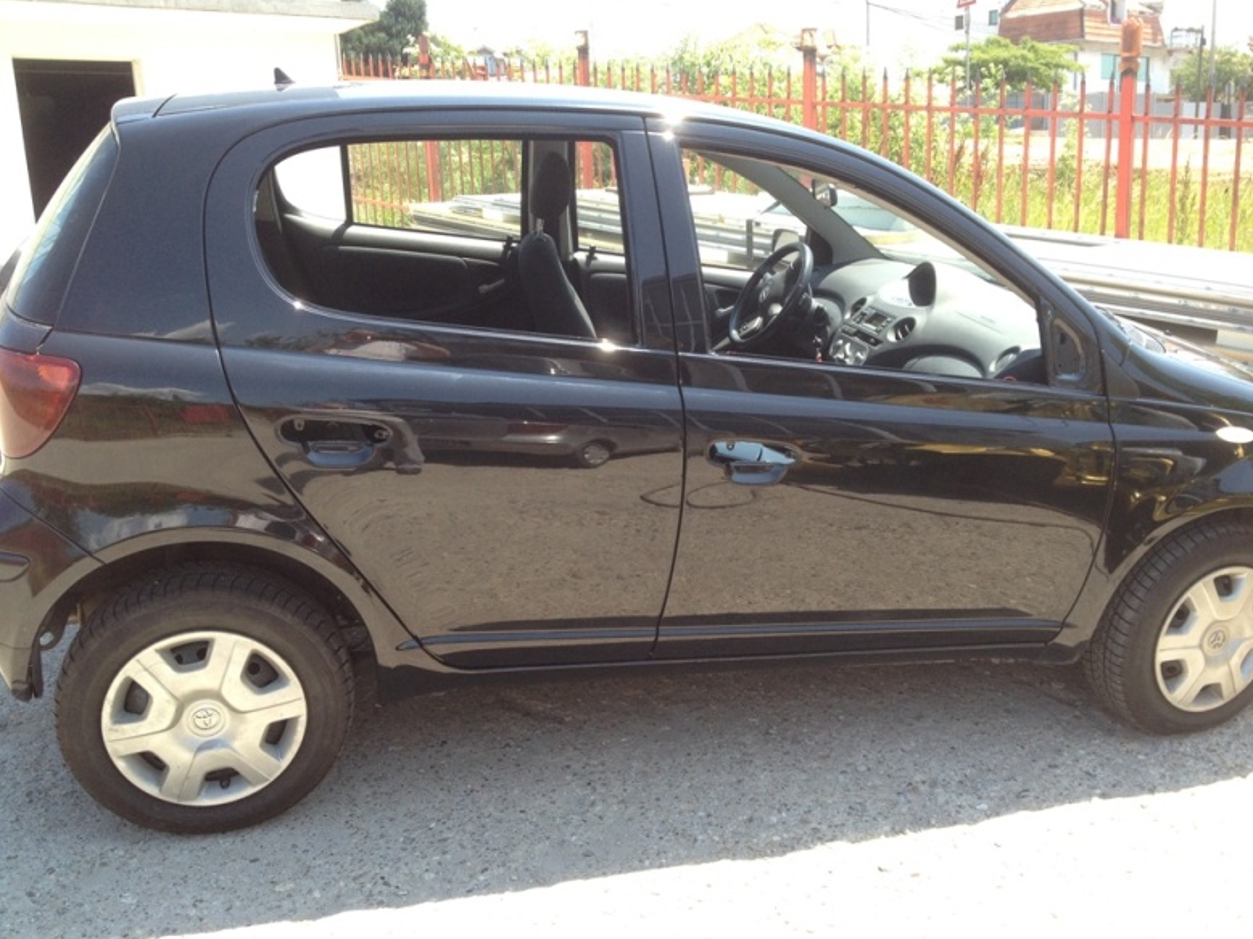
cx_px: 643
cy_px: 459
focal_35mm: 36
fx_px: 1303
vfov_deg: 39.6
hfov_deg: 51.4
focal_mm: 4.28
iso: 100
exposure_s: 1/493
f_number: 2.4
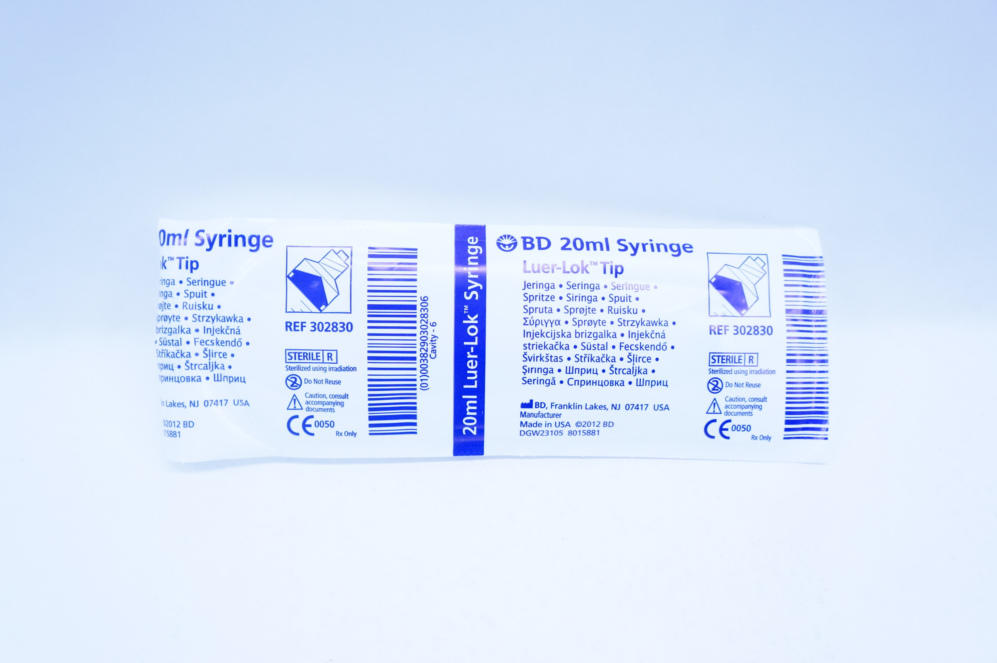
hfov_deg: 49.6
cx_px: 498
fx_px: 1079
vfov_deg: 34.1
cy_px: 332
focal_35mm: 39
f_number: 5
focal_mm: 26
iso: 800
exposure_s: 1/160
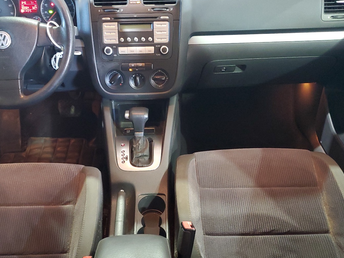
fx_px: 398
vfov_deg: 35.9
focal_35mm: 40
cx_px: 153
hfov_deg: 46.7
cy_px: 151
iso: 296
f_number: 1.5
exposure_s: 1/17
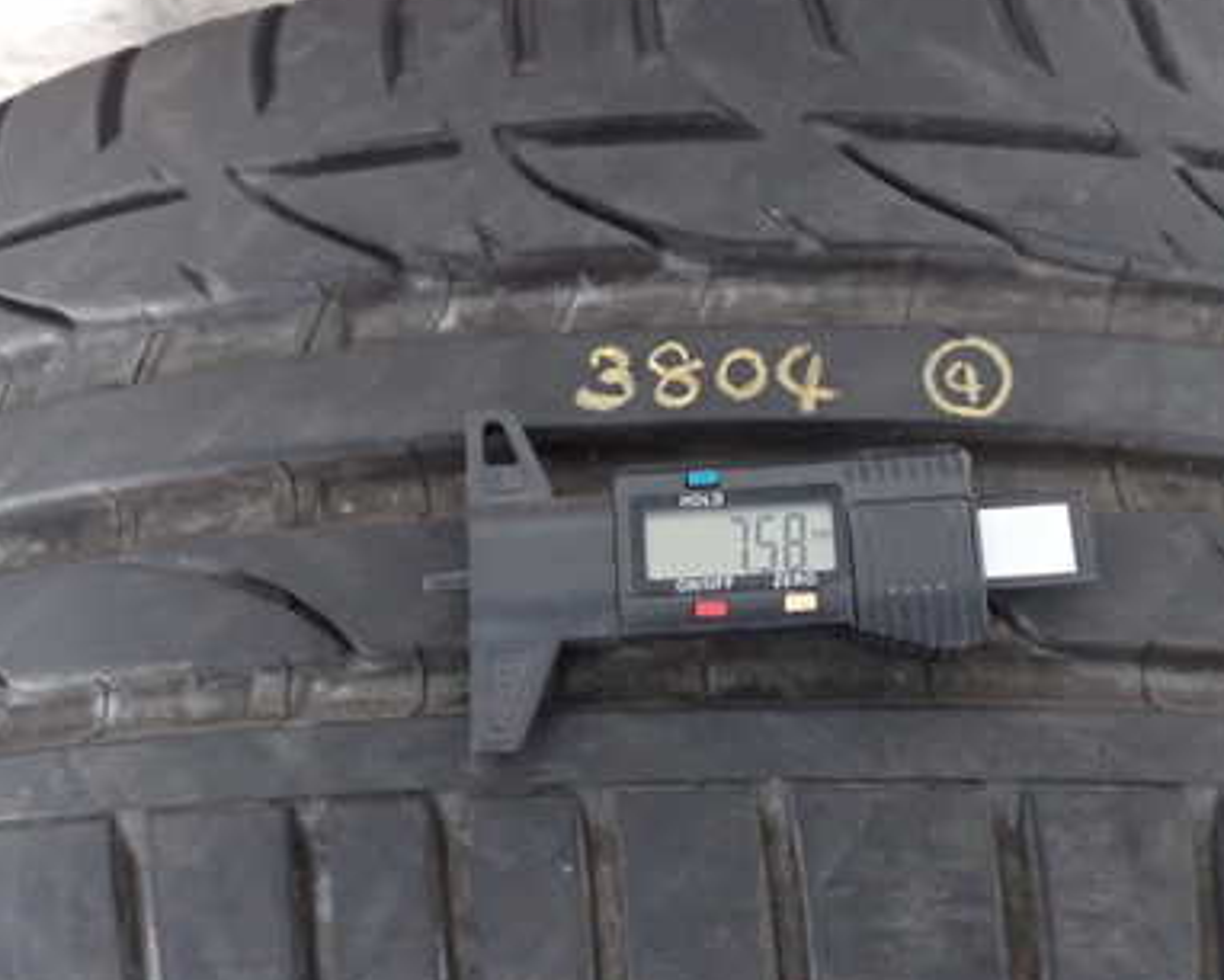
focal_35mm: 46
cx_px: 743
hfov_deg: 40.1
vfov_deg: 32.7
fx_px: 1667
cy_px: 541
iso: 800
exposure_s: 1/15
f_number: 2.3
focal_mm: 5.4
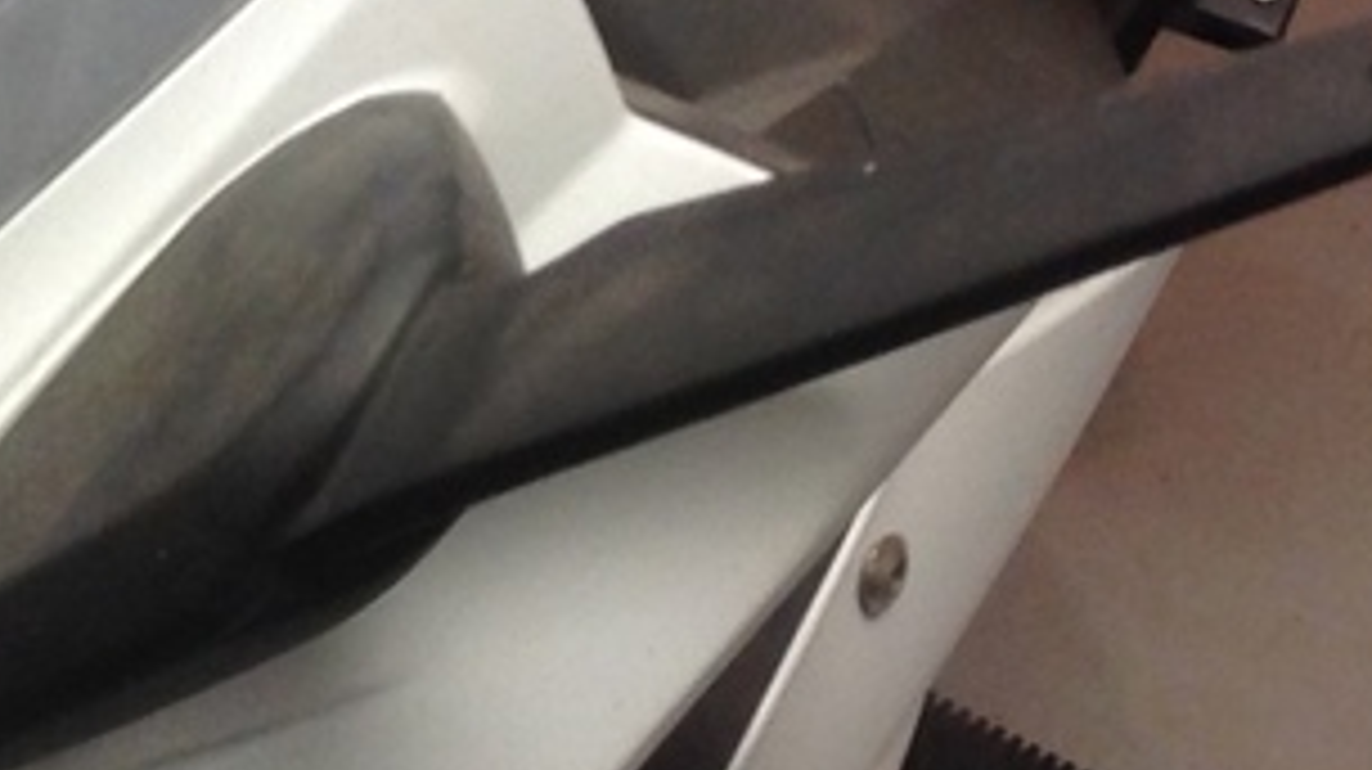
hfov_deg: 13.0
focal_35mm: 160
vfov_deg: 7.6
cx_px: -432
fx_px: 5816
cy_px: 360
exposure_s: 1/15
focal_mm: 4.28
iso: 80
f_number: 2.4
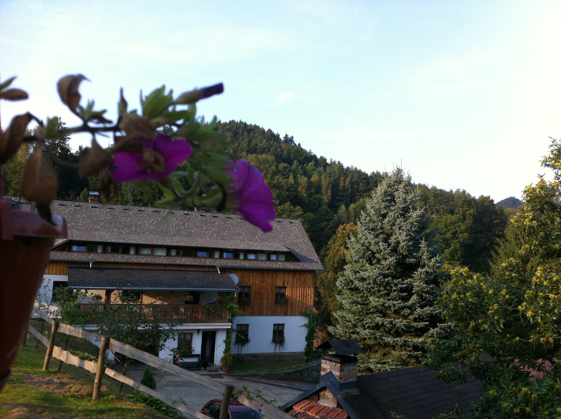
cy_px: 210
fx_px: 566
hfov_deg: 52.7
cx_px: 280
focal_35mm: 35
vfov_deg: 40.6
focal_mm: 3.85
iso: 80
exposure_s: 1/324
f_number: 2.8
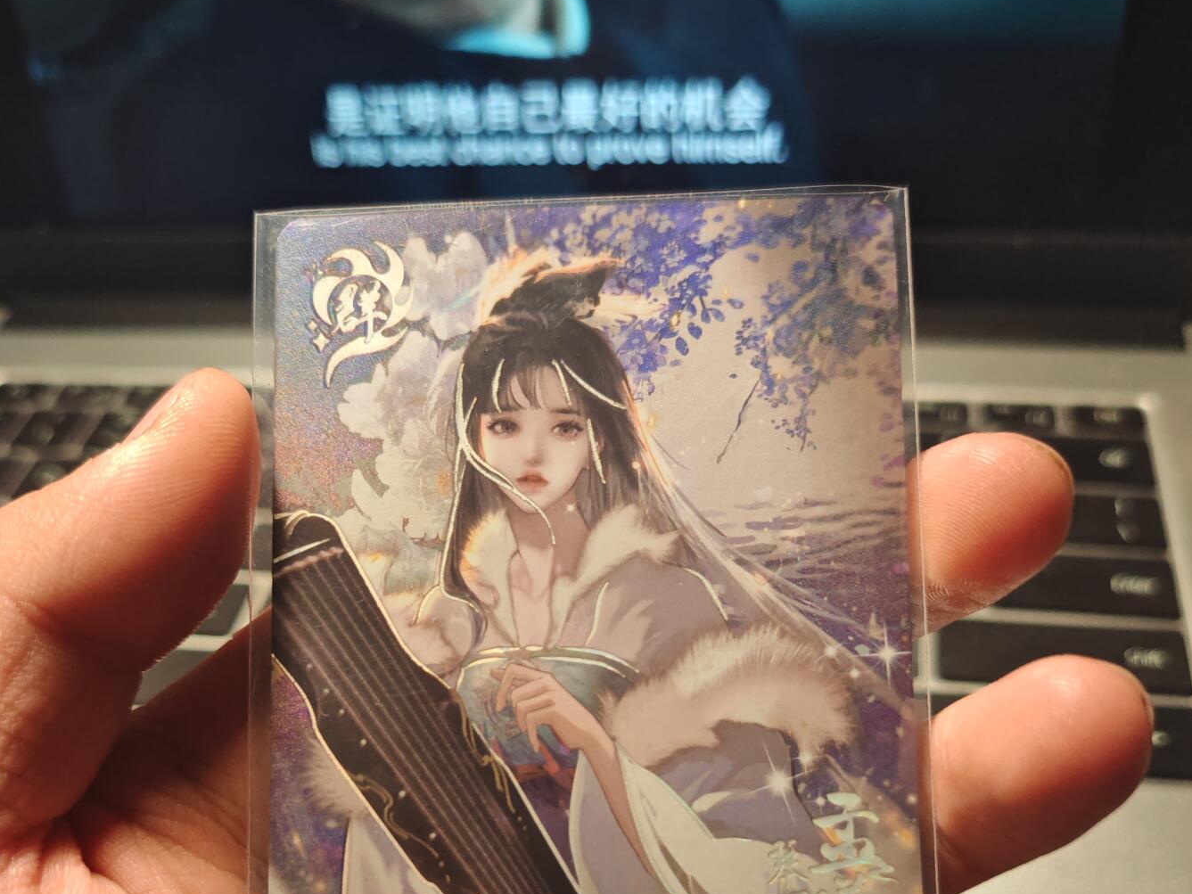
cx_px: 601
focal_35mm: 35
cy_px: 710
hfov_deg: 52.6
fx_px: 1205
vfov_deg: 39.2
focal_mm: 5.4
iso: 320
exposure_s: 1/100
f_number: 1.6
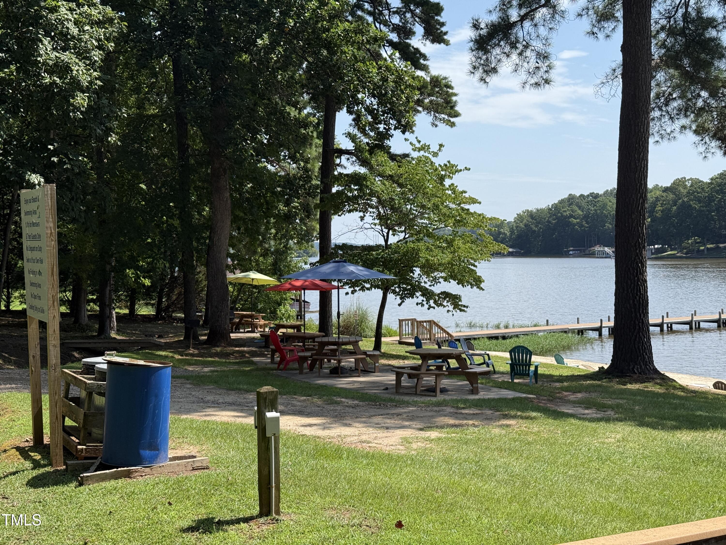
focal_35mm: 48
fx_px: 1007
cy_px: 272
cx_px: 363
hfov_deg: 39.7
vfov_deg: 30.3
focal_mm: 6.76
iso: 80
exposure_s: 1/3891
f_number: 1.78
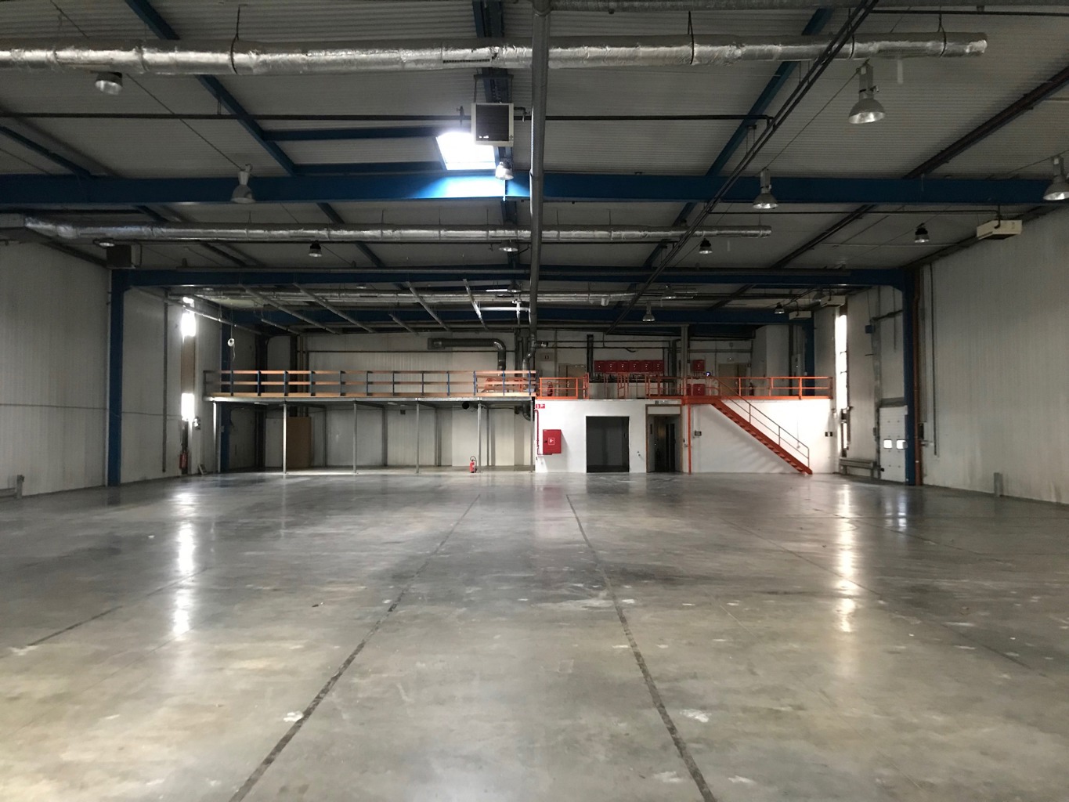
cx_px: 534
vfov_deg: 49.8
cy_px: 401
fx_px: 865
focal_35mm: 28
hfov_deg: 63.4
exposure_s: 1/5
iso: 80
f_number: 1.8
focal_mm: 3.99
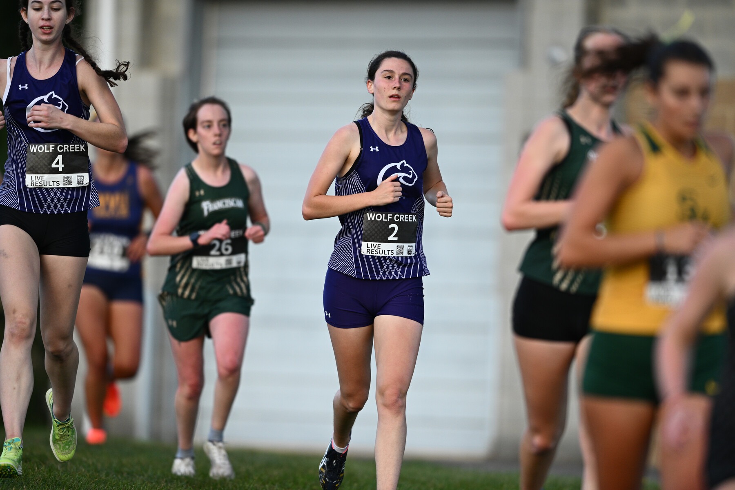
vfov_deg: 3.4
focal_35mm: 400
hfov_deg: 5.2
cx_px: 368
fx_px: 8166
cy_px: 245
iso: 640
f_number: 3.2
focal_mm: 400
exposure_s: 1/2000
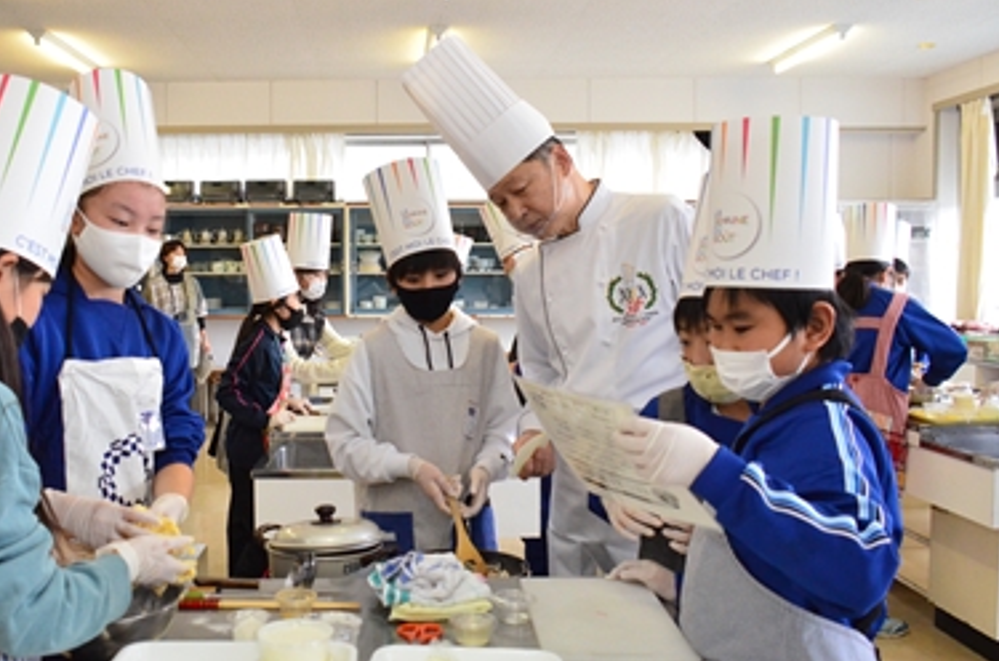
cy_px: 350
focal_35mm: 36
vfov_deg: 36.7
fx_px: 996
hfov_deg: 52.7
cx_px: 376
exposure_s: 1/250
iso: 3200
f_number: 4.5
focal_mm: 18
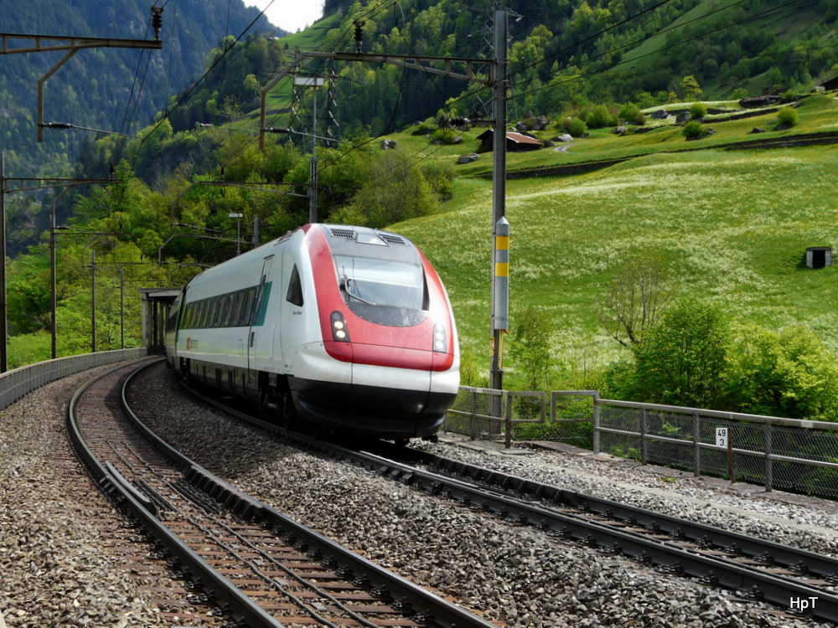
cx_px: 419
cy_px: 314
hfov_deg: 32.7
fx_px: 1428
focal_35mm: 59
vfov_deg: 24.8
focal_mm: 9.8
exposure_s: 1/320
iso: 100
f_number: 4.5
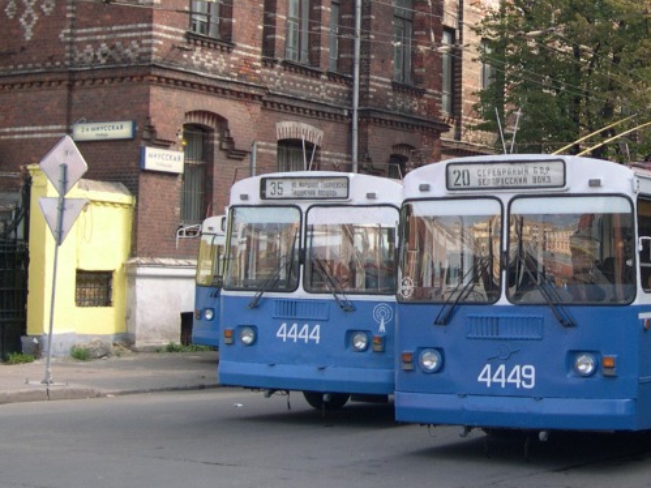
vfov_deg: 18.8
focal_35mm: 78
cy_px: 142
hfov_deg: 24.7
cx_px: 488
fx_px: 1467
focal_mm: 8
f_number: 2.8
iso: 100
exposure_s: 1/259
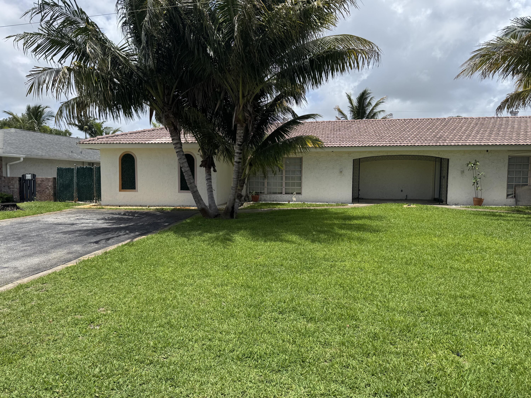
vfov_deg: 56.8
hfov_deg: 71.6
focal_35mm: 24
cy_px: 199
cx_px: 266
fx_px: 368
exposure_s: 1/4950
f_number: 1.78
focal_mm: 6.76
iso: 80
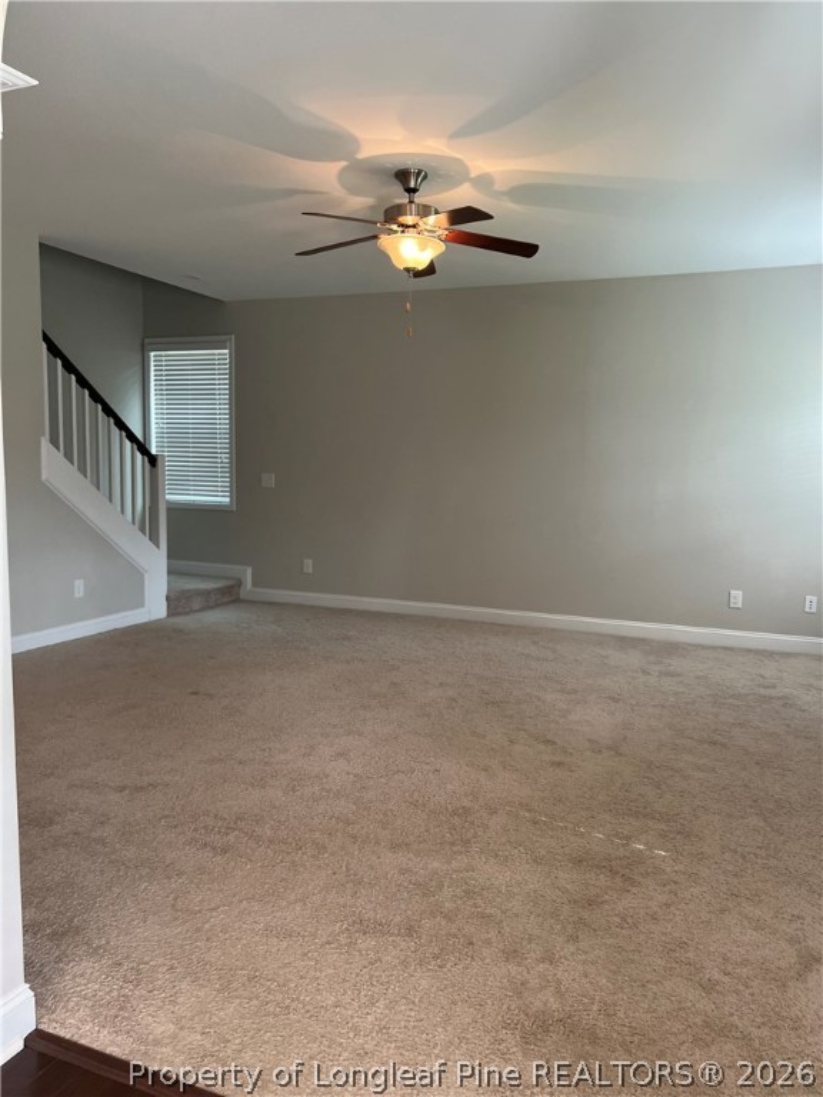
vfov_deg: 67.3
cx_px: 412
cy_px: 548
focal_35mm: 26
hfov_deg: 53.1
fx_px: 824
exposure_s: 1/120
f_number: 1.5
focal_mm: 5.7
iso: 125
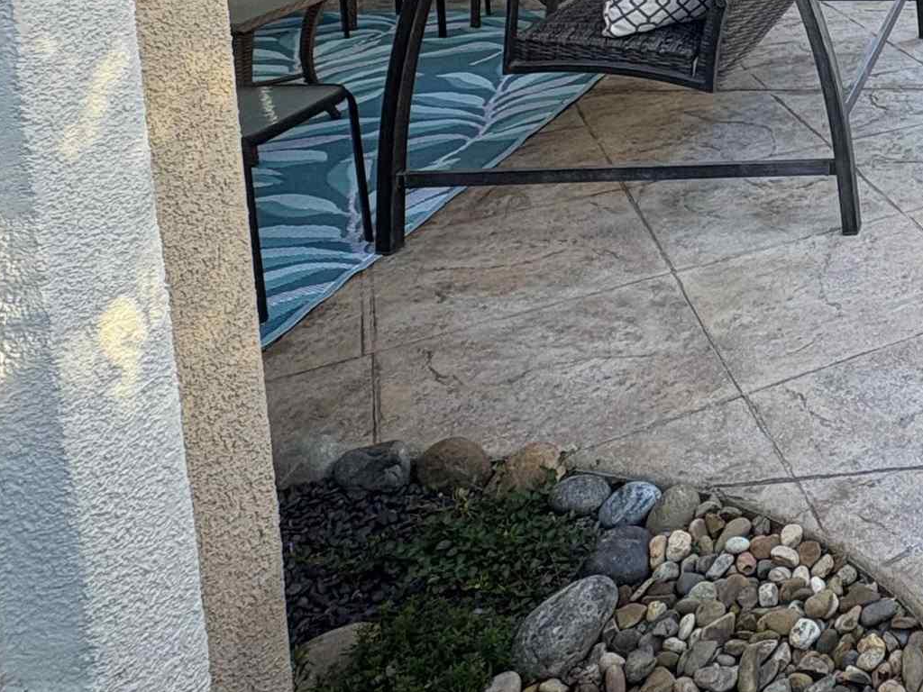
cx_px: 1174
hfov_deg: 33.7
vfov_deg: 29.8
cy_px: -121
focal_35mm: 42
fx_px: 1120
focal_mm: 2.22
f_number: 2.2
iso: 80
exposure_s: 1/126
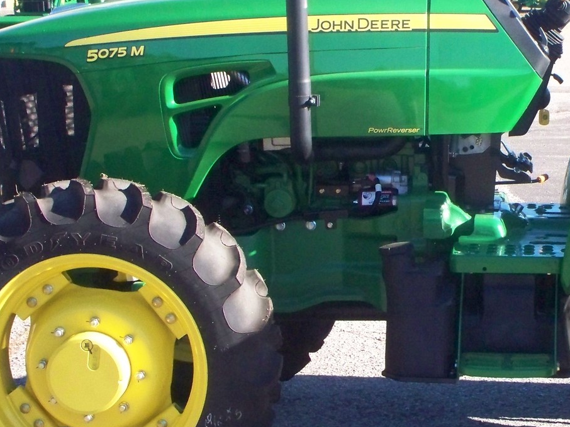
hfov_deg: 18.7
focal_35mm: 104
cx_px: 482
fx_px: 1712
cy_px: 190
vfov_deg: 14.2
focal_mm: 9.86
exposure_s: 1/500
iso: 400
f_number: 5.1
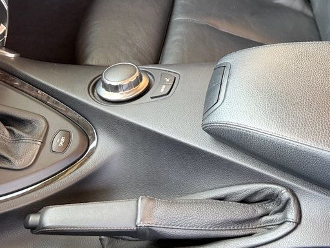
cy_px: 54
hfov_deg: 38.8
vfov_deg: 29.7
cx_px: 238
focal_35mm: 48
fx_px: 458
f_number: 1.78
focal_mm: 6.76
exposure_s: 1/60
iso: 320
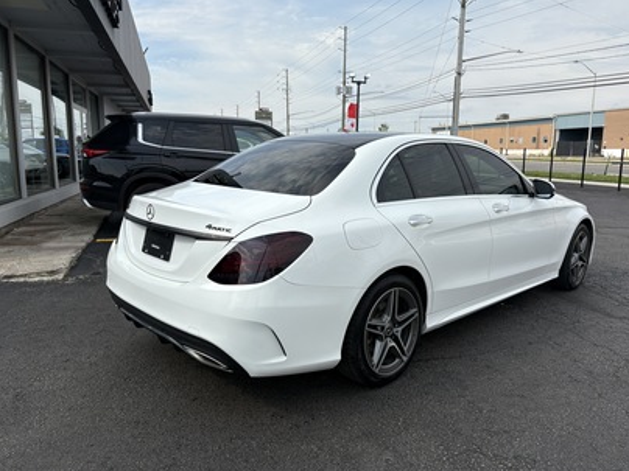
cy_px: 232
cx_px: 314
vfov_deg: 51.4
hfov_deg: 65.3
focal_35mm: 27
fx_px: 491
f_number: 1.6
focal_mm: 5.96
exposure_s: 1/4608
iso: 50
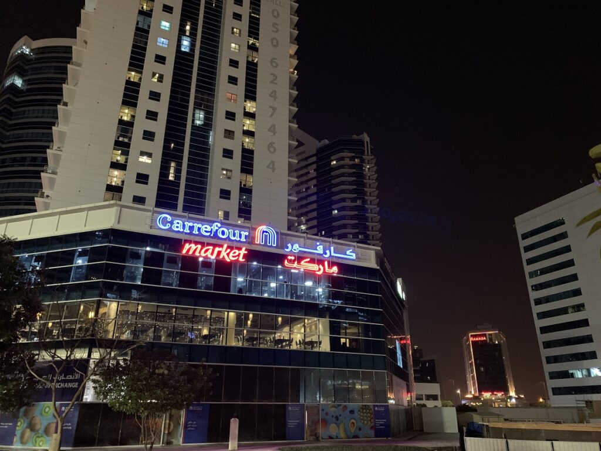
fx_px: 451
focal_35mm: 26
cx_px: 300
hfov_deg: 67.3
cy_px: 226
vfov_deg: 53.1
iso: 640
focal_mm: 4.25
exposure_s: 1/19
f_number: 1.8
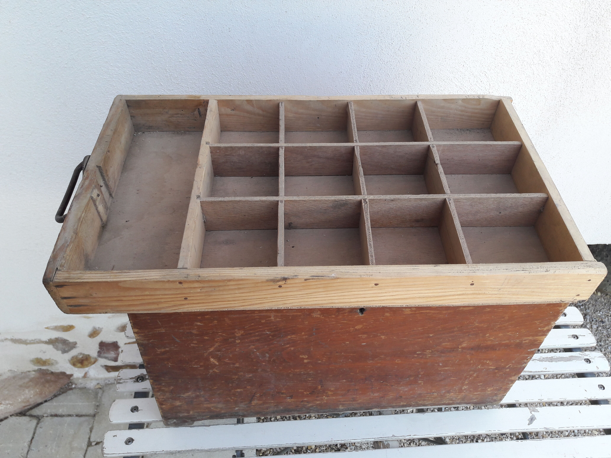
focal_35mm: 28
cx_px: 306
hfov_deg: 63.4
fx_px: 494
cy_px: 229
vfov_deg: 49.7
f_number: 1.9
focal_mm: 3.7
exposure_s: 1/136
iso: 40
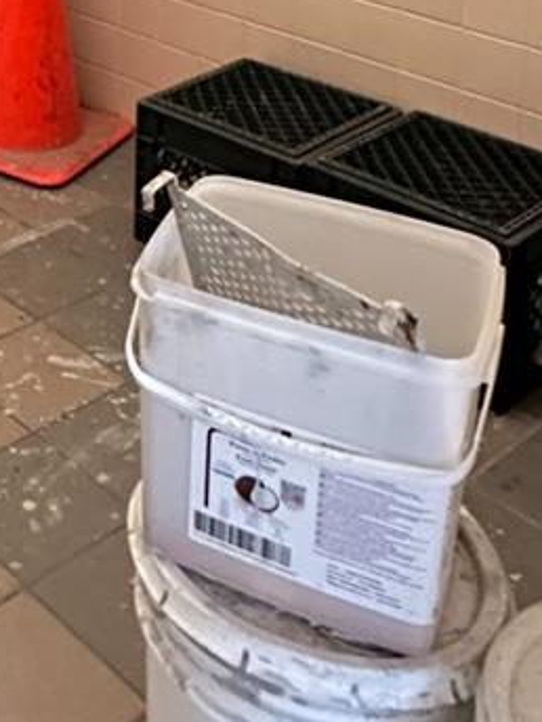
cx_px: -173
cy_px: -183
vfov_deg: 27.2
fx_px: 1273
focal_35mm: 61
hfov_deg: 21.6
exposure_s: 1/60
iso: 1000
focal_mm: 2.22
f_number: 2.2
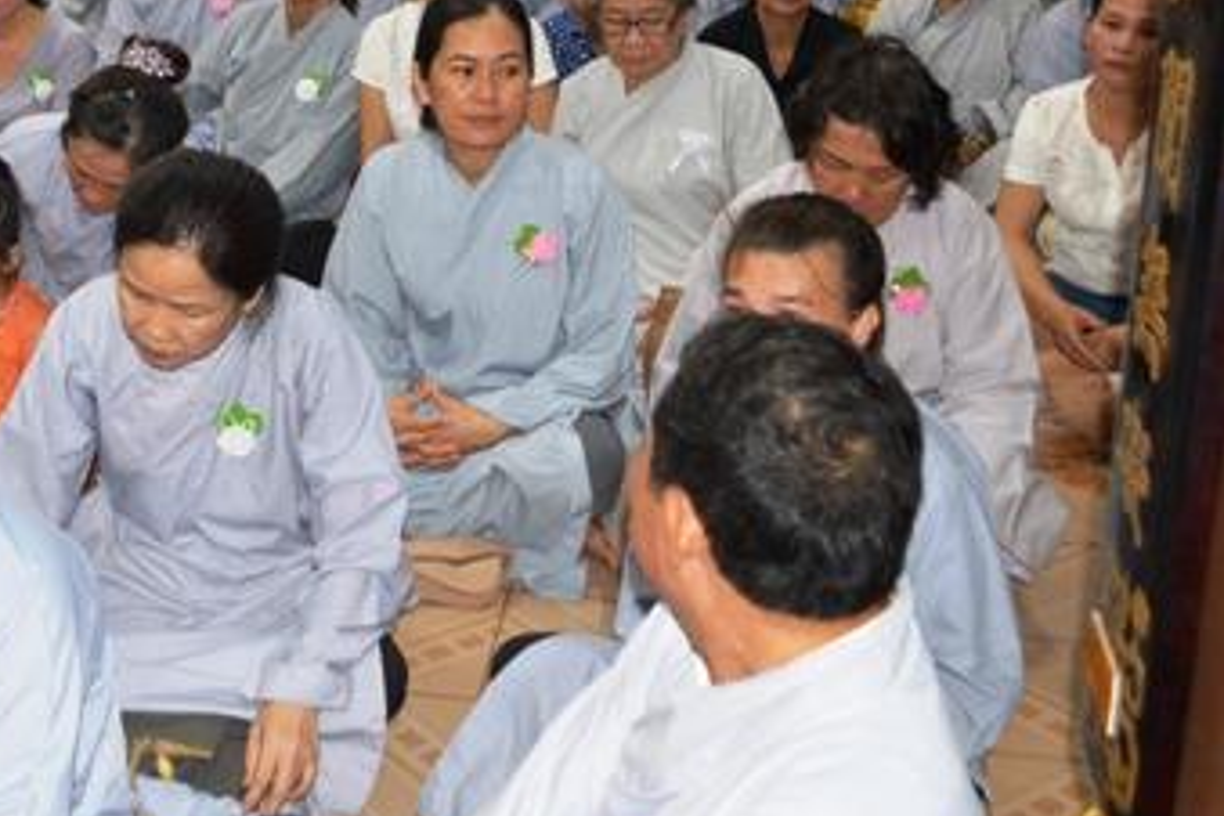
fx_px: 1734
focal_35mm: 51
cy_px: 184
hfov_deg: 37.5
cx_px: 246
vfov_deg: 26.1
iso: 1000
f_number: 3.5
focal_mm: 18
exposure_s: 1/60
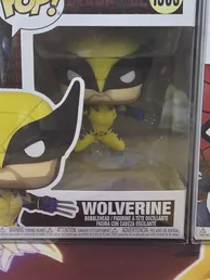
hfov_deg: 25.7
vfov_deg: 33.6
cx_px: 93
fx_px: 460
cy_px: 105
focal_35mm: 57
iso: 1600
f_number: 1.8
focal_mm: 5.4
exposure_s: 1/100
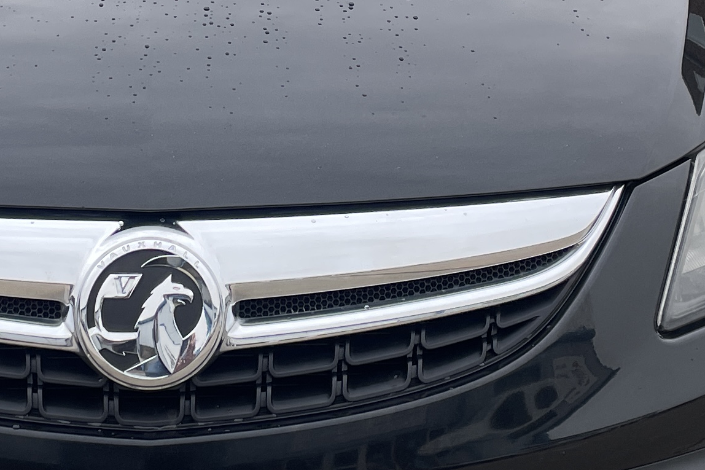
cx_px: 212
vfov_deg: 14.2
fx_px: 1860
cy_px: 21
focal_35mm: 95
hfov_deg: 21.3
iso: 32
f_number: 1.6
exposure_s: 1/269
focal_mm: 4.2
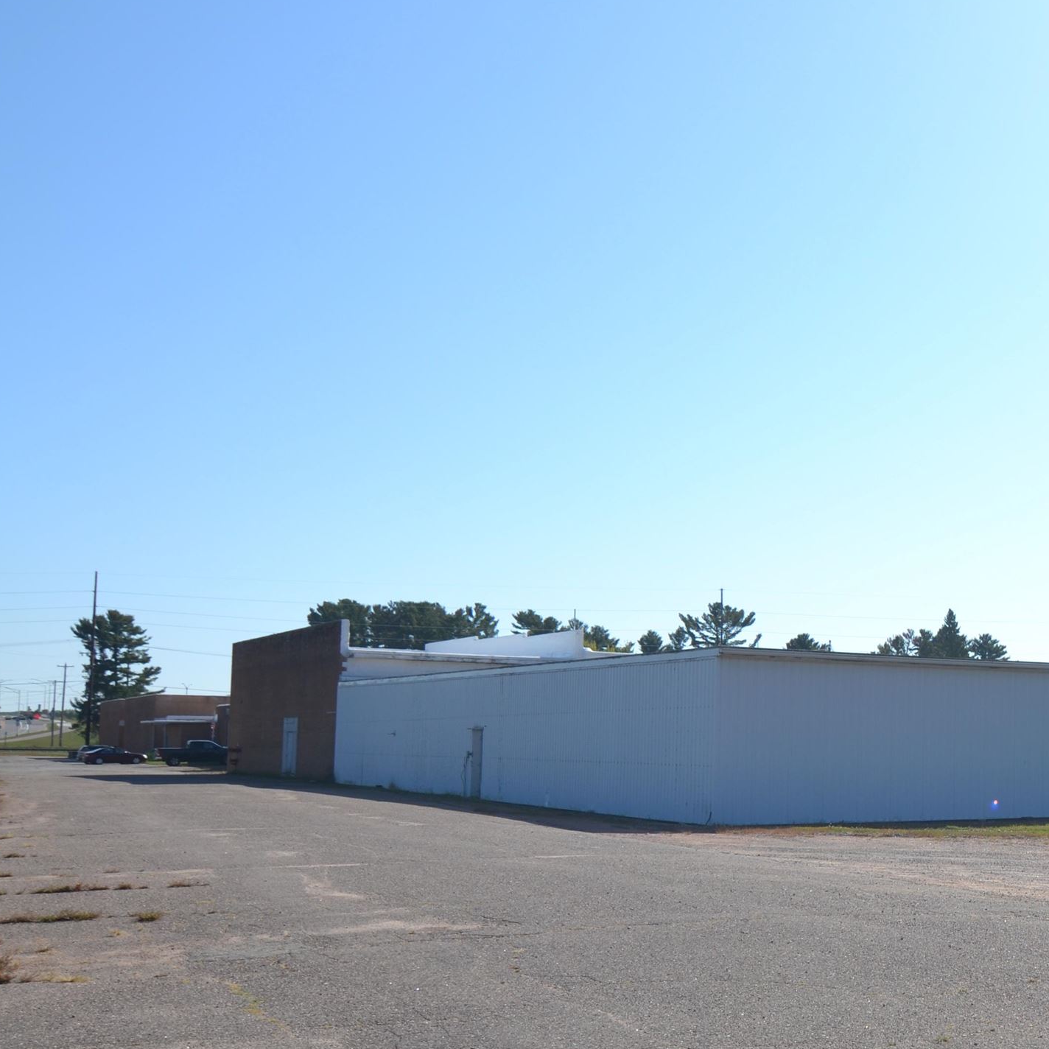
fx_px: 1509
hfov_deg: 34.3
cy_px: 639
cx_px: 1086
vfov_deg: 38.2
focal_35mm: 44
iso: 100
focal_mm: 16
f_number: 9
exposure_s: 1/320
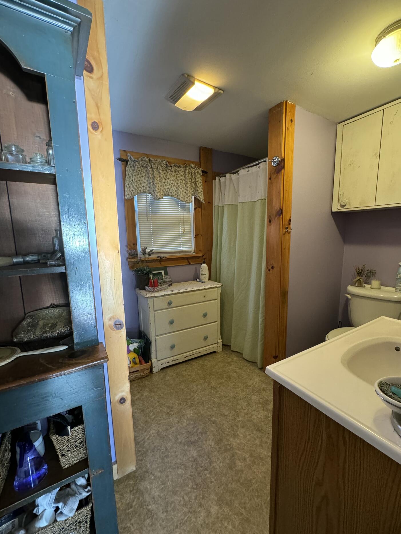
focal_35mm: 15
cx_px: 201
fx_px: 232
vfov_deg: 98.2
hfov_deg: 81.7
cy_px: 271
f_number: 2.2
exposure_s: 1/60
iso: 400
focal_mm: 2.22
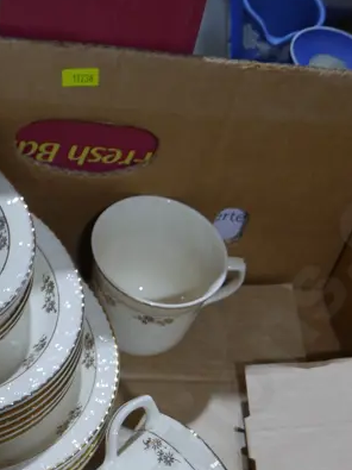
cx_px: 139
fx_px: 1126
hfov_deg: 17.7
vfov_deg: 22.2
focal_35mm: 83
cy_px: 529
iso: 200
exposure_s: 1/100
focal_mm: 16
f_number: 4.5
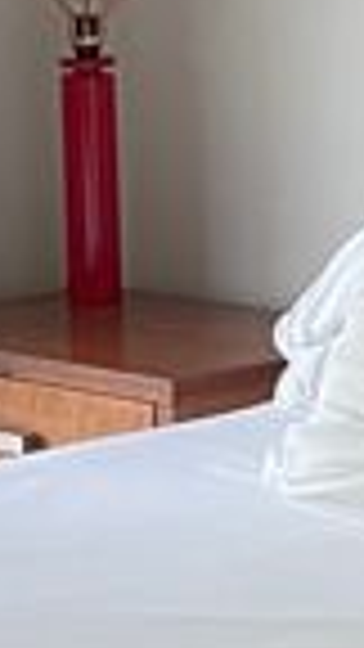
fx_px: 3603
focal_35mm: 210
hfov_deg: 5.8
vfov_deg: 10.2
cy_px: 526
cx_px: 324
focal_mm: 4.2
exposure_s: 1/88
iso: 125
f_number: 1.6
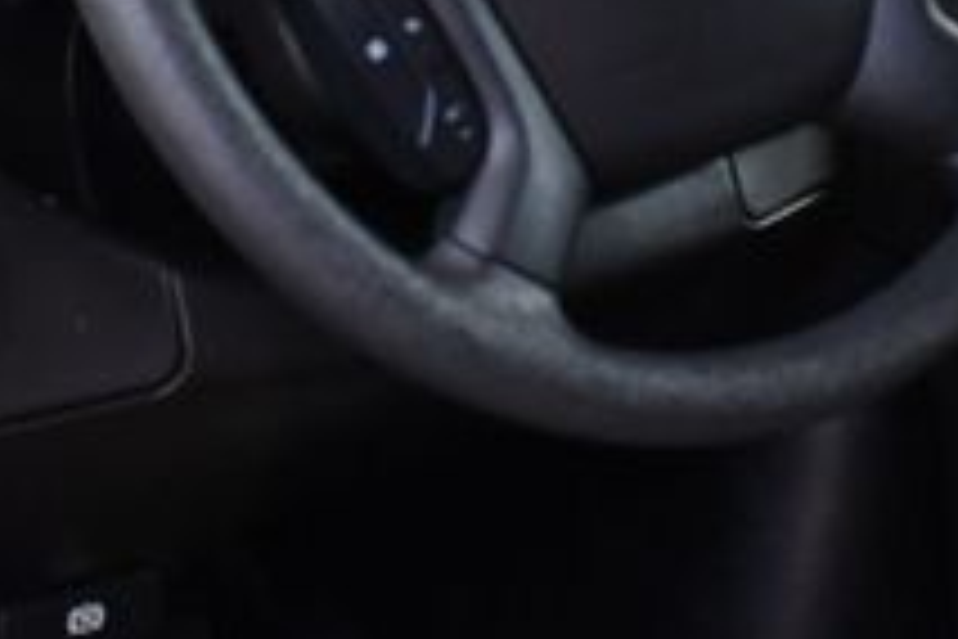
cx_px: 711
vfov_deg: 16.6
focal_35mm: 81
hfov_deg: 24.8
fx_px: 2155
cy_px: 68
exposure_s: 1/250
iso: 400
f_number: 5.6
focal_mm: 18
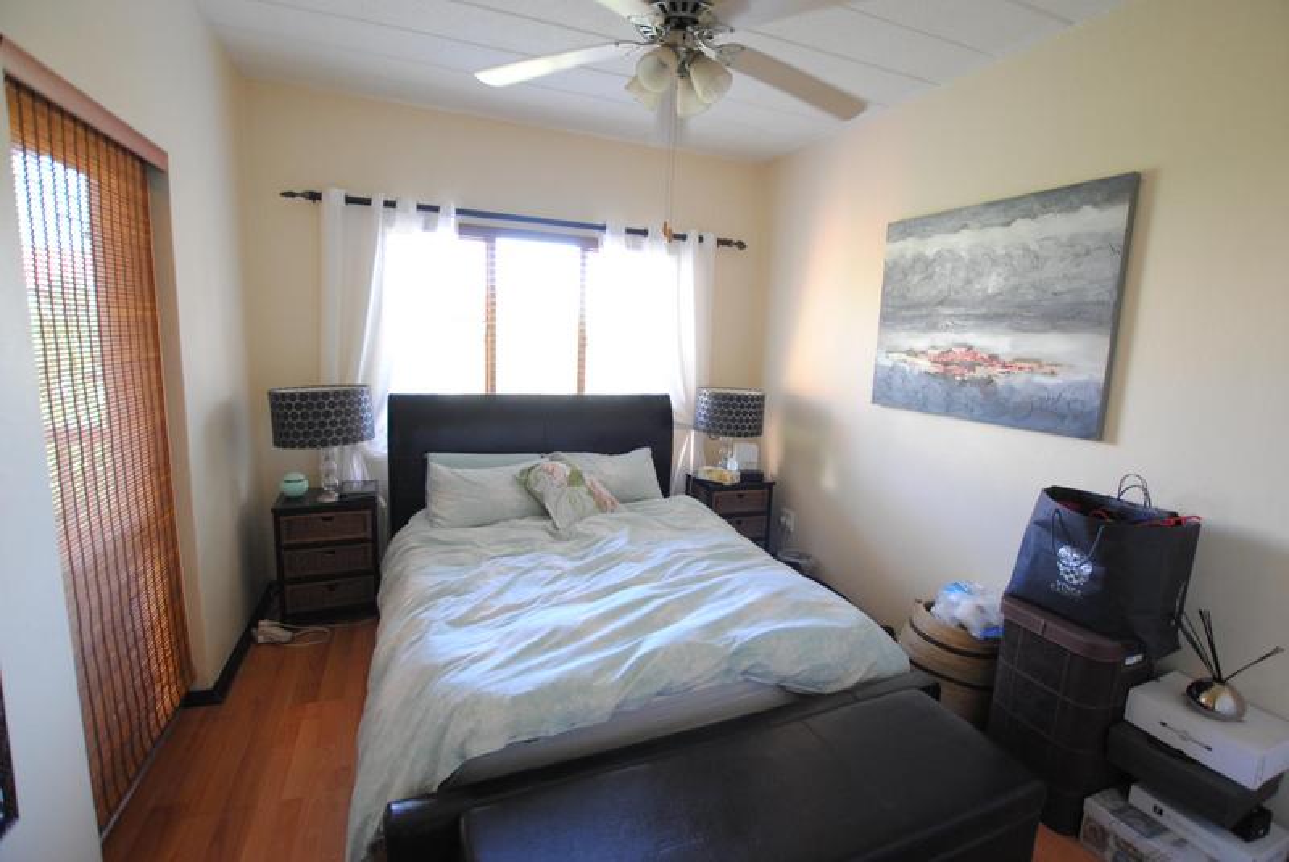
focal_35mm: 16
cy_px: 431
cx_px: 644
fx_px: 591
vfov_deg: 72.2
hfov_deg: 94.9
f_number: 3.5
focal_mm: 11
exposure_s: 1/20
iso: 400
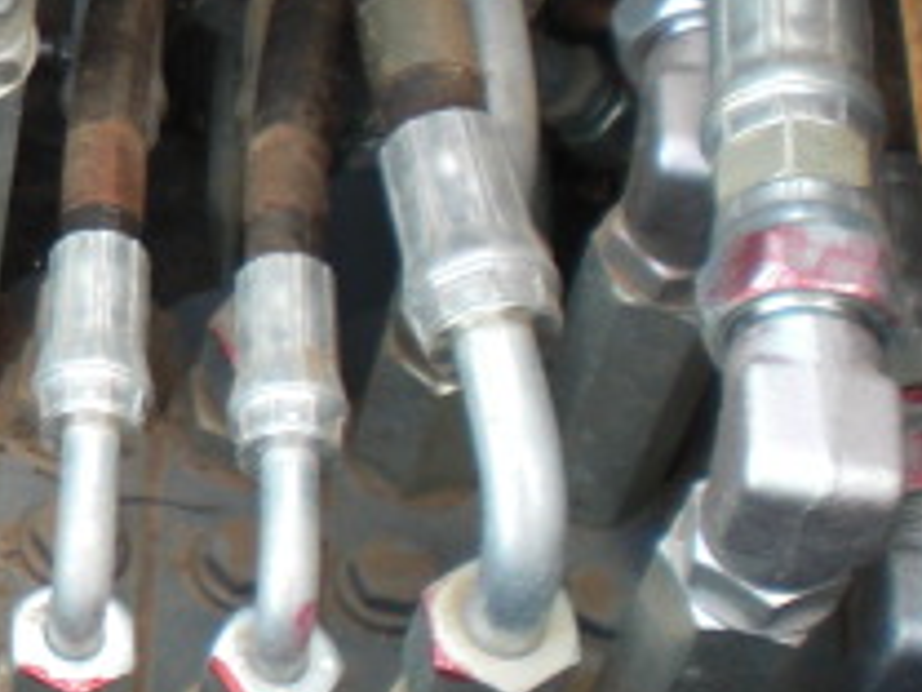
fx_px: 3116
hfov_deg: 15.7
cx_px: -399
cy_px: 151
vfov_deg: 12.6
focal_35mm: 117
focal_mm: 6.3
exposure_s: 1/60
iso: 100
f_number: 3.1
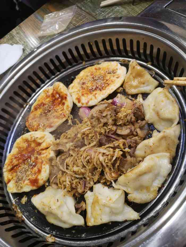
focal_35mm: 27
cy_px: 124
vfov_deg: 65.3
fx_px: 193
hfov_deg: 51.4
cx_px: 93
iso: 400
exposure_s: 1/33.3
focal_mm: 5.58
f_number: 1.8
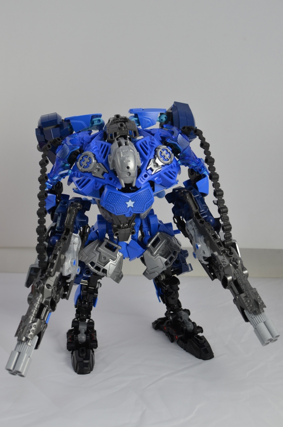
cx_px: 142
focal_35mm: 52
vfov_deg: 37.9
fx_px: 622
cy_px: 214
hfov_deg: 25.6
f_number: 5.6
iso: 400
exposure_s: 1/125
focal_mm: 35
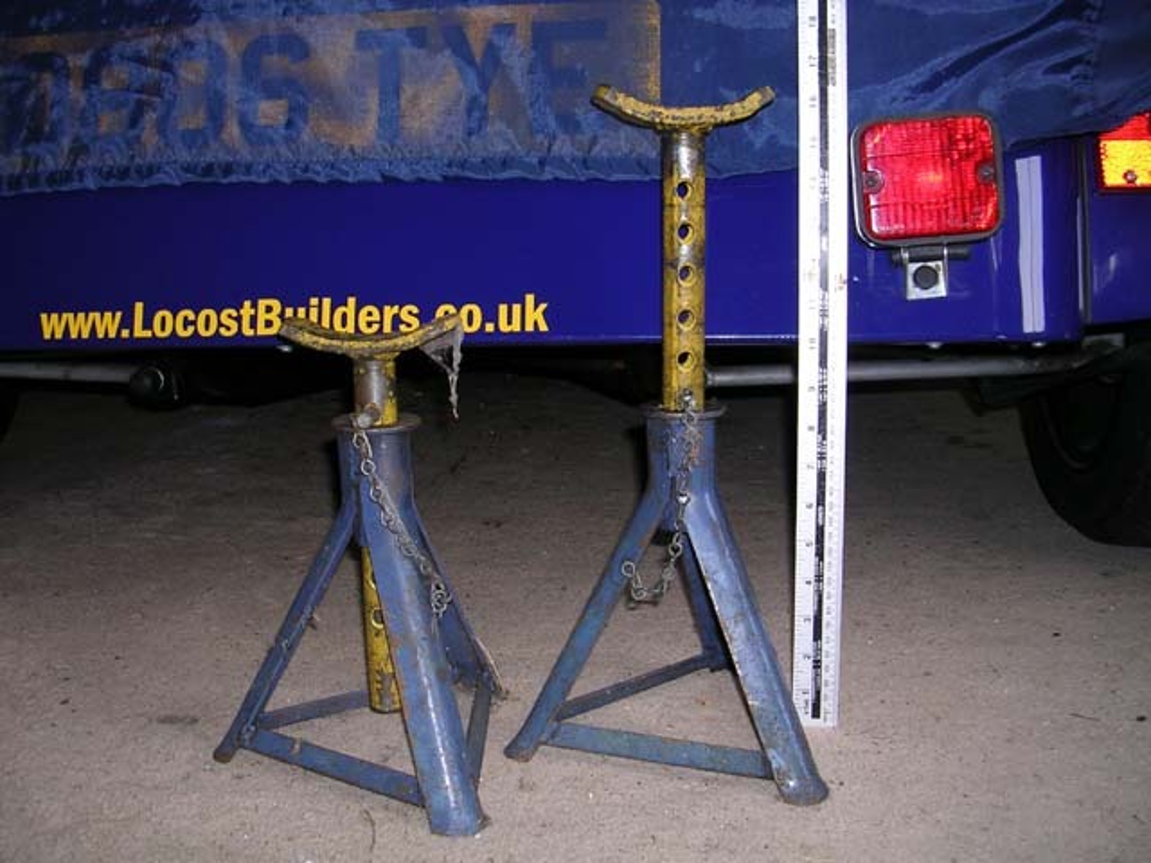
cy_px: 432
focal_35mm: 38
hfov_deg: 49.0
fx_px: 1264
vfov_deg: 37.7
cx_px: 576
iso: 50
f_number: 2.8
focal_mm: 5.8
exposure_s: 1/60.1
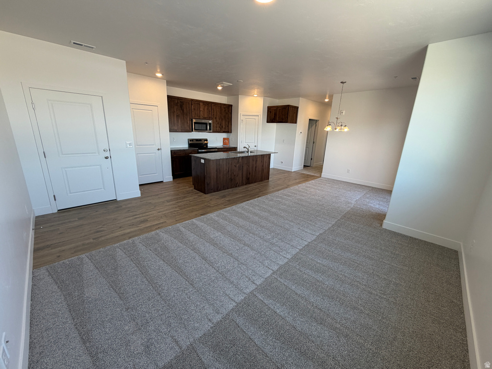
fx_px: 199
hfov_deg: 102.1
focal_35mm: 14
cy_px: 184
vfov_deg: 85.7
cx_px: 246
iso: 80
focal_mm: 2.22
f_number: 2.2
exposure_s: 1/120
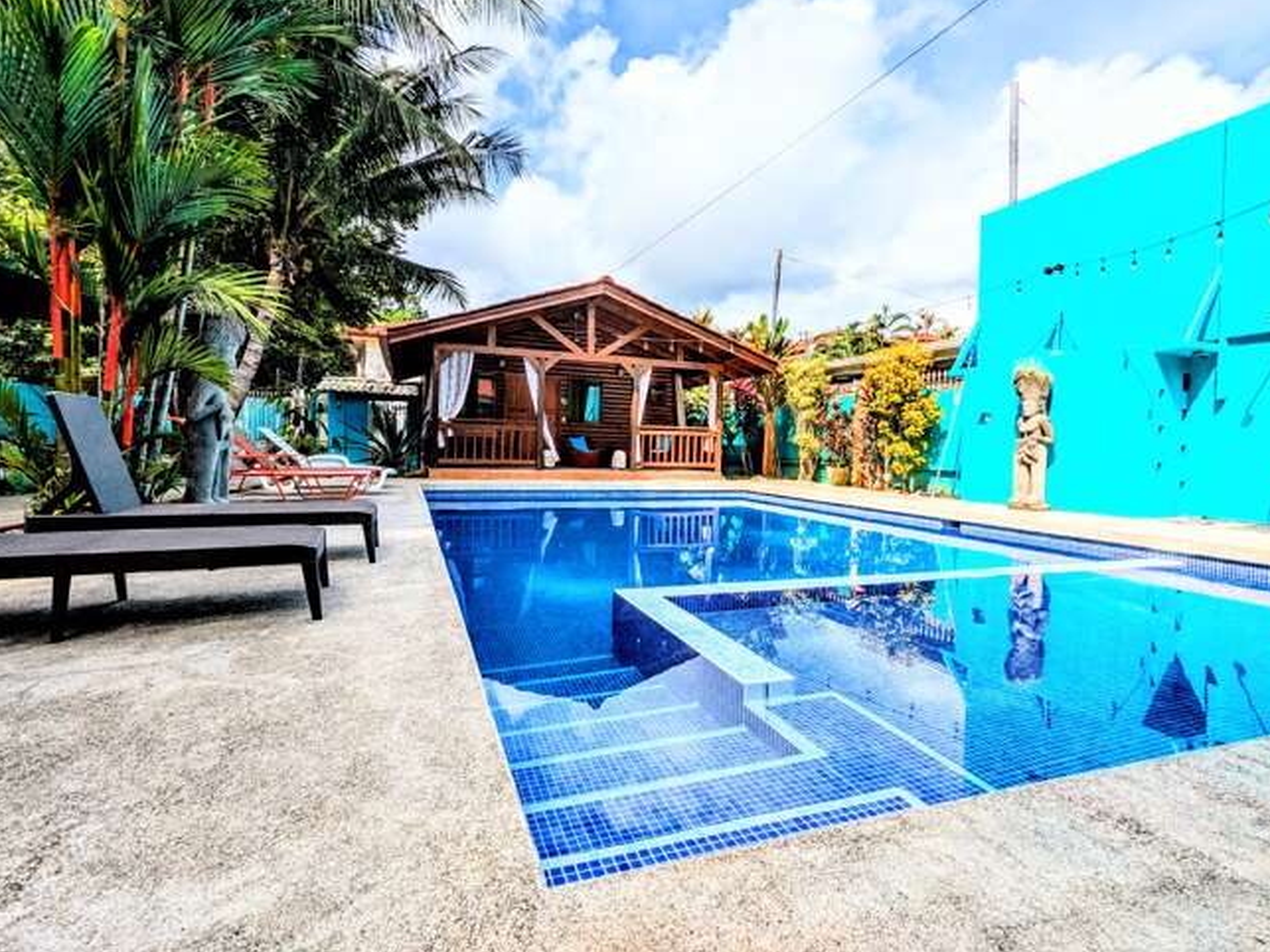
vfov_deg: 74.7
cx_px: 635
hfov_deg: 91.0
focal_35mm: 17
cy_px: 452
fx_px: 624
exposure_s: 1/1927
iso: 47
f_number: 2.2
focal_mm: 2.35
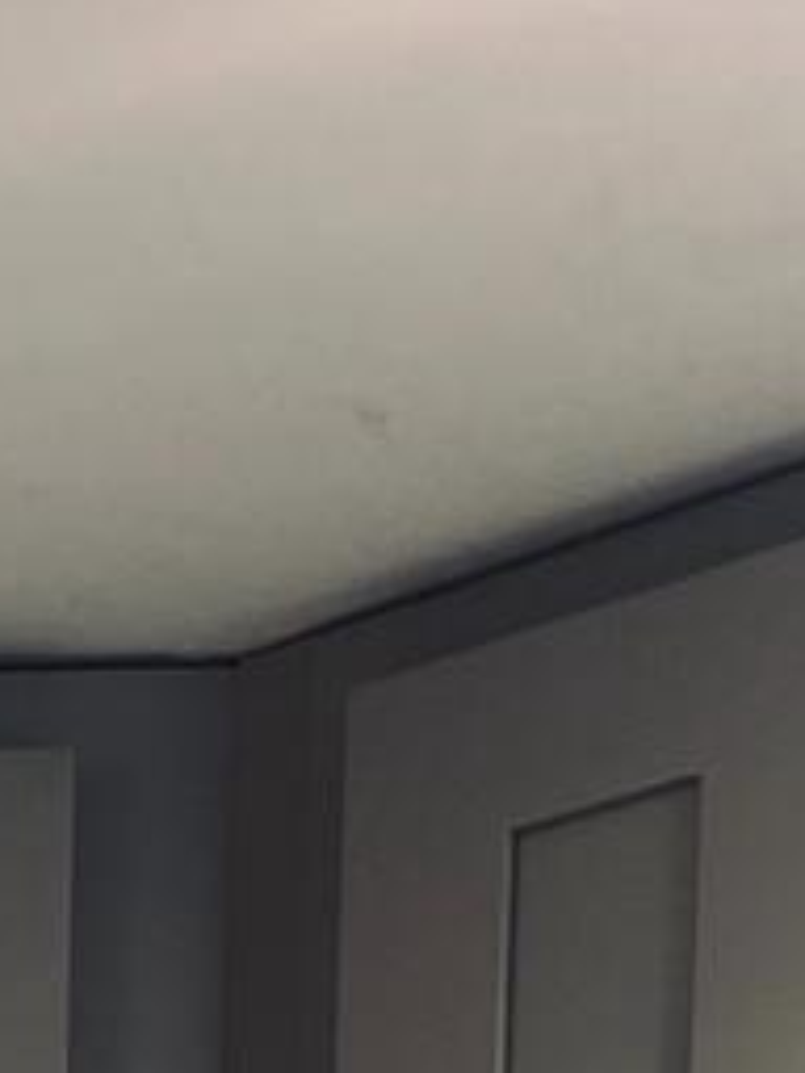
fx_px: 4837
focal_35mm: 156
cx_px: -989
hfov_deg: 8.8
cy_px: 3127
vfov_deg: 9.9
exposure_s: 1/60
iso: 64
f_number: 1.5
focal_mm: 5.7
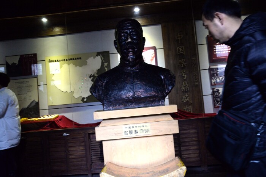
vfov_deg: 42.3
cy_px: 88
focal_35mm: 31
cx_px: 133
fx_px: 229
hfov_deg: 60.3
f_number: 8
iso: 3200
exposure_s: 1/15
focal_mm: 31
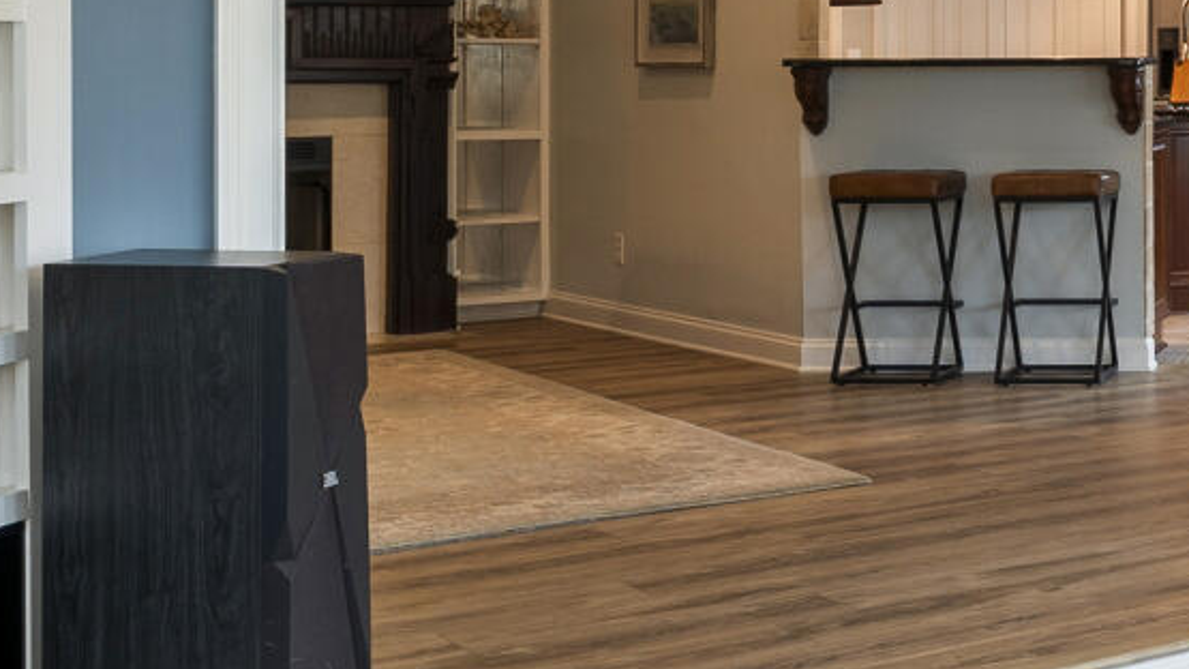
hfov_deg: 26.8
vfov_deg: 17.3
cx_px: 1487
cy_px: -11
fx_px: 2144
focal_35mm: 68
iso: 100
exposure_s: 1.6
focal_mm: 12
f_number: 9
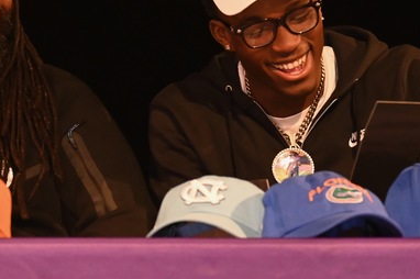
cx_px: 317
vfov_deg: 3.5
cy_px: 109
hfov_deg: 5.3
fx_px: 4534
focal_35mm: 389
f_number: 5
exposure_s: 1/100
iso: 5000
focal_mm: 145
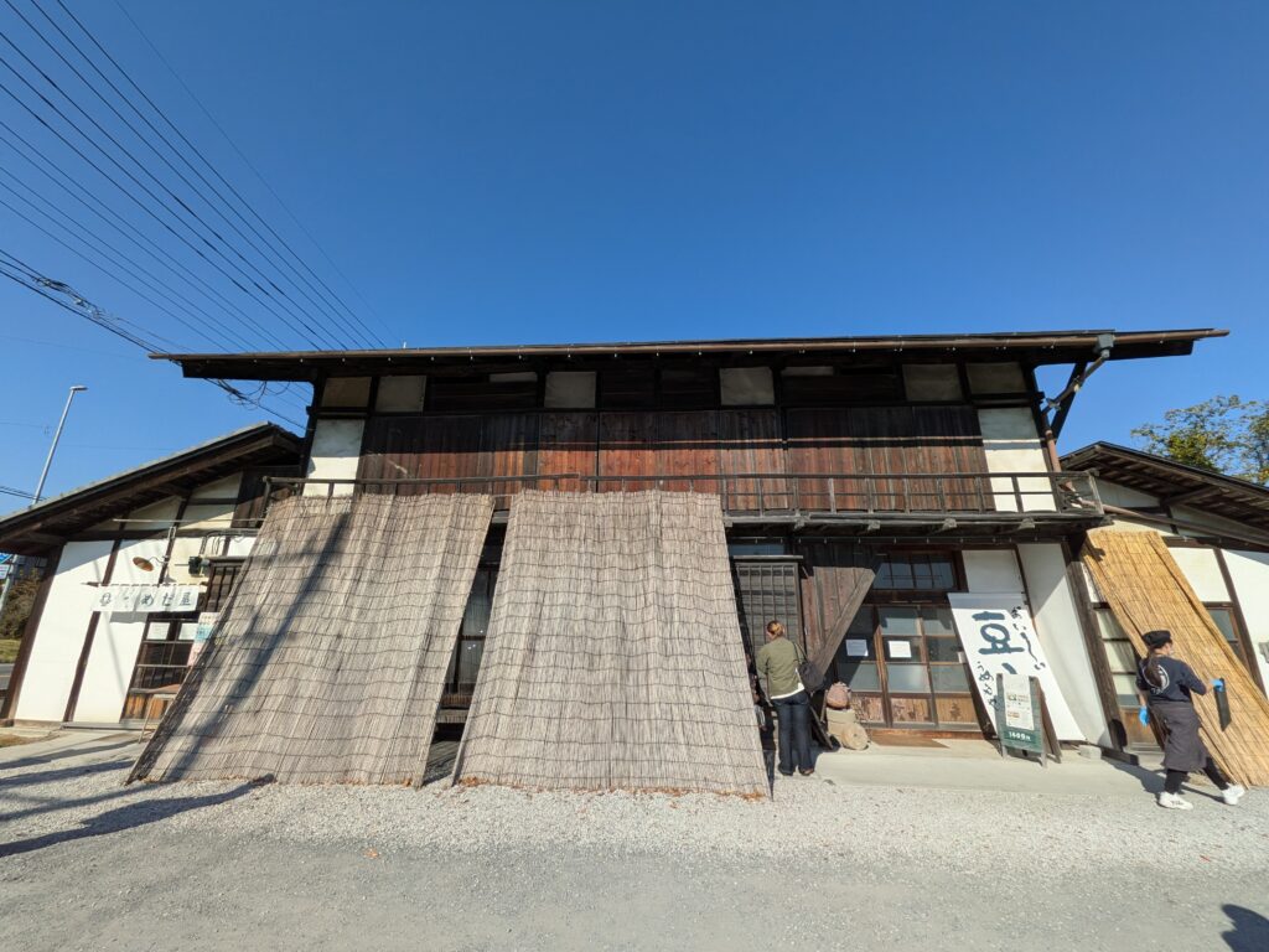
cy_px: 476
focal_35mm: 14
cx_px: 634
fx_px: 513
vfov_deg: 85.7
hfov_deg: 102.1
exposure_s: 1/2188
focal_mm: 1.85
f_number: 2.2
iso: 46
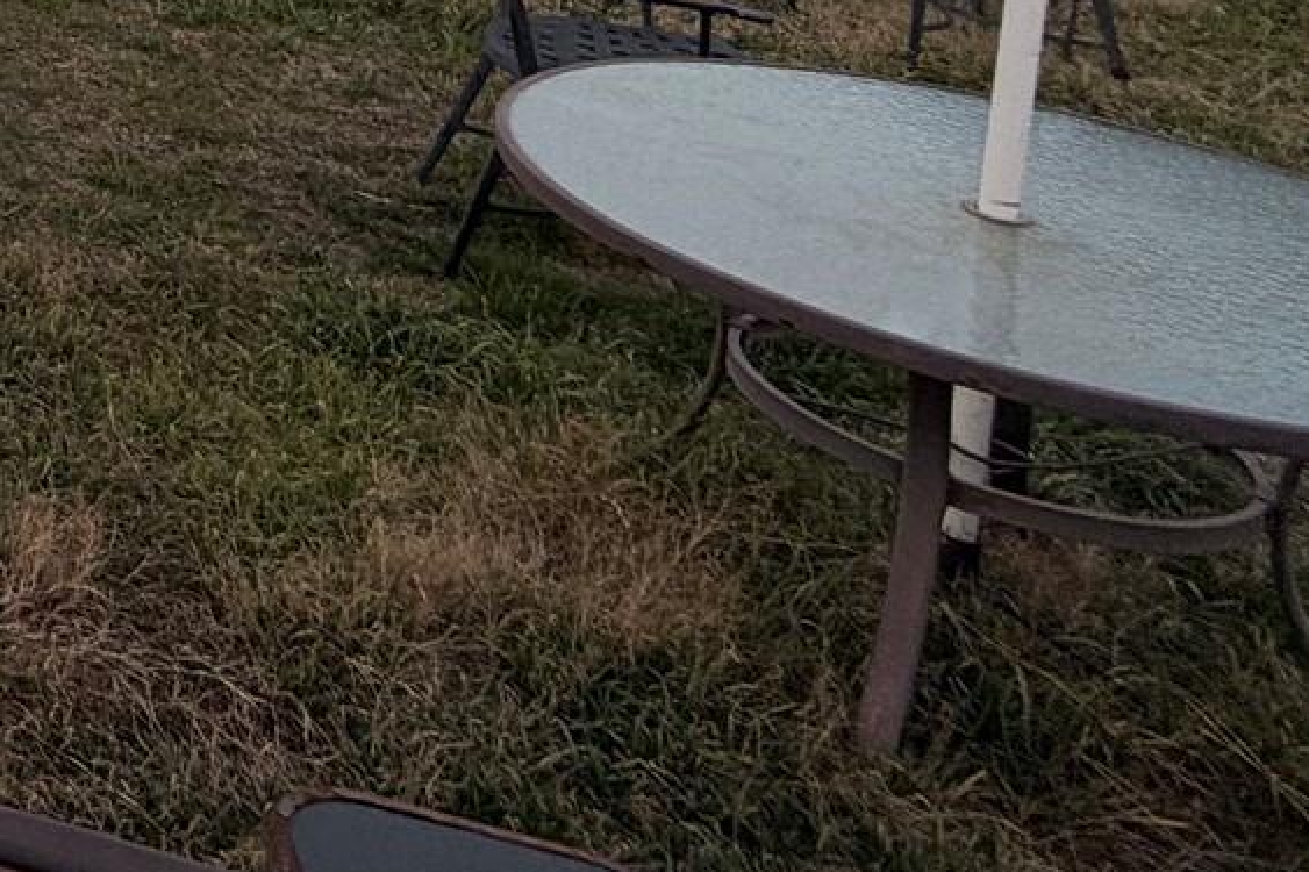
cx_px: -821
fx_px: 1926
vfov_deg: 21.0
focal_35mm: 53
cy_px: -488
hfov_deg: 24.8
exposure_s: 1/121
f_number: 2.2
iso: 50
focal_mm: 2.22
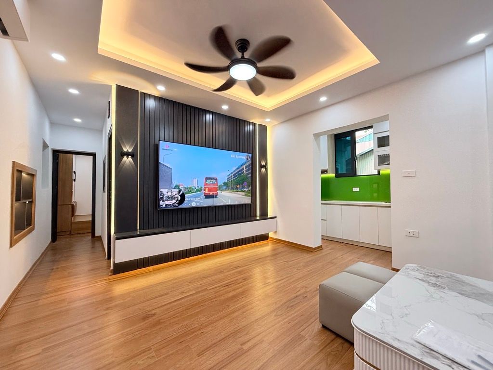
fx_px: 199
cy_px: 185
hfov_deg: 102.1
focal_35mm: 14
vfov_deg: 85.7
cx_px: 246
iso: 160
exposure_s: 1/100
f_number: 2.2
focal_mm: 2.22
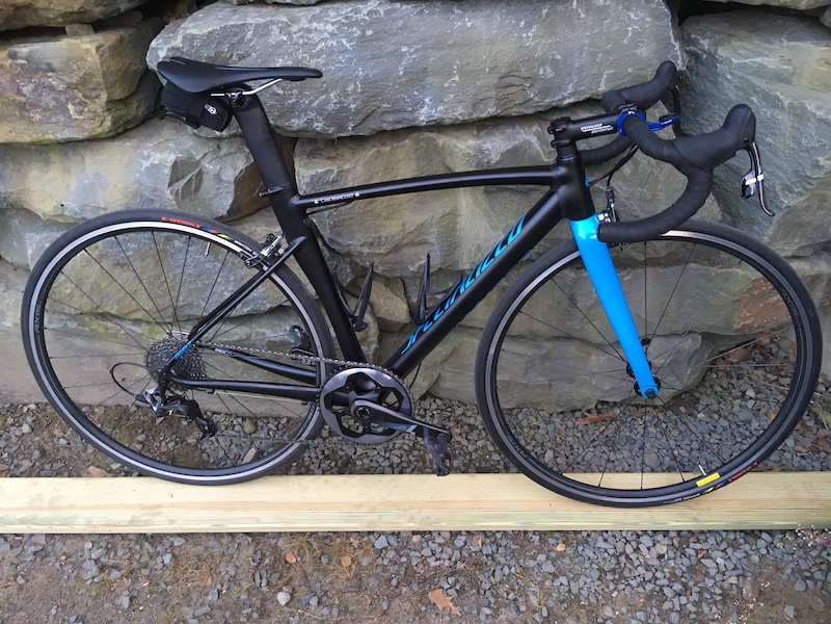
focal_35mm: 29
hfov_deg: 61.7
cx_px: 416
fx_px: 696
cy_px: 312
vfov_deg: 48.2
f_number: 2.2
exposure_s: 1/30
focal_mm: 4.15
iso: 50
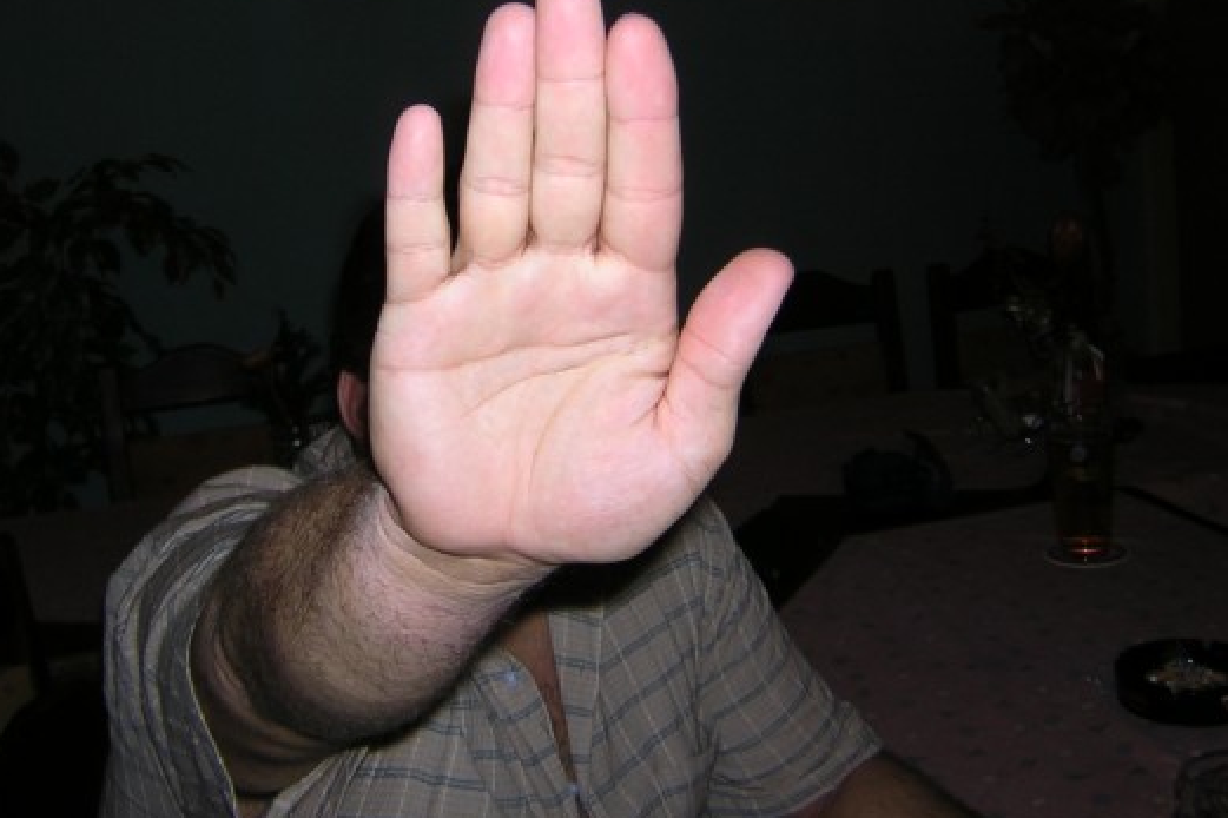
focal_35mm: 46
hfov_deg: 42.7
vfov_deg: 29.0
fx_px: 1569
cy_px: 266
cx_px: 554
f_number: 2.6
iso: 100
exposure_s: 1/60.1
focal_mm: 4.7
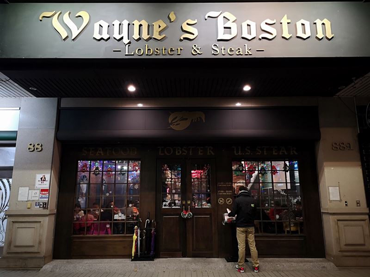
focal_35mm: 27
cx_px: 185
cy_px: 138
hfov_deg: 65.3
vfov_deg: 51.4
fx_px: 289
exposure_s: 1/33.3
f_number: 1.8
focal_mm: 3.95
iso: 400
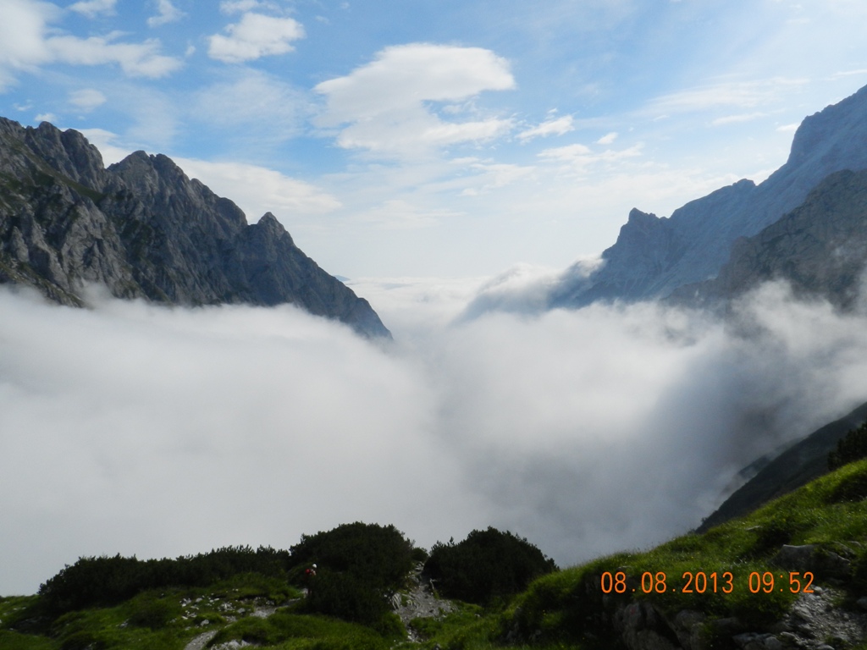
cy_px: 325
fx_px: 626
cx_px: 434
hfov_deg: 69.4
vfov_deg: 54.9
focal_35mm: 25
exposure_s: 1/1000
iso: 160
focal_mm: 4.5
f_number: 6.3
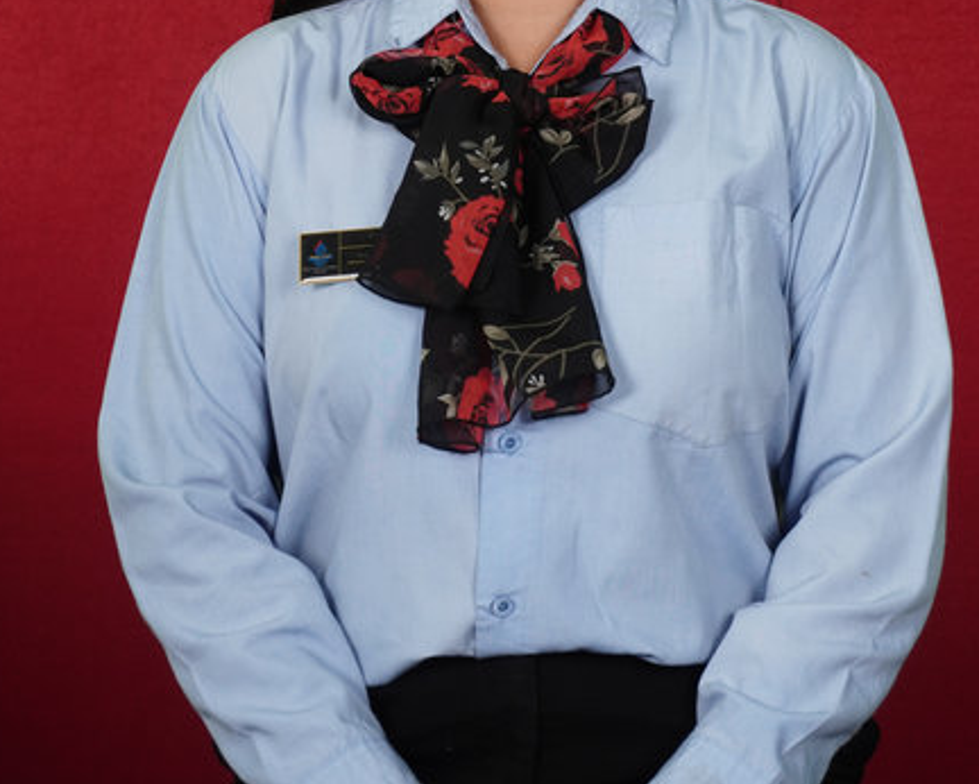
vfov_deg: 12.2
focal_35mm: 125
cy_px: -68
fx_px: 3623
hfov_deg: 15.4
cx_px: 528
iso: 400
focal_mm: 50
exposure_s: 1/160
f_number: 6.3
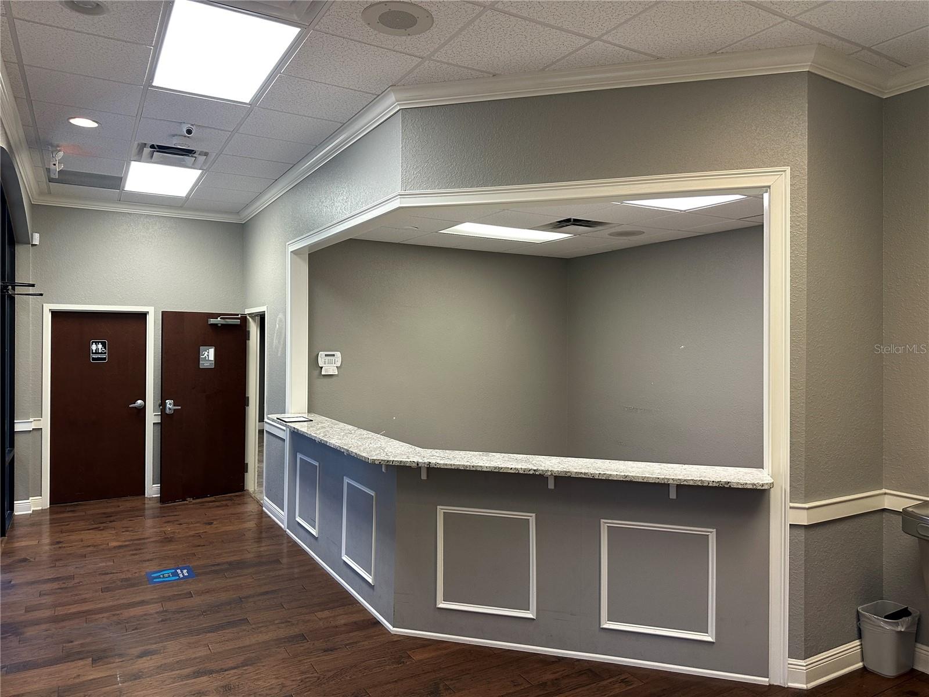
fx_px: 644
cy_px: 348
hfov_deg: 71.6
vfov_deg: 56.8
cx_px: 464
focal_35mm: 24
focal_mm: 6.86
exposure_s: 1/120
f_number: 1.78
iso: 200
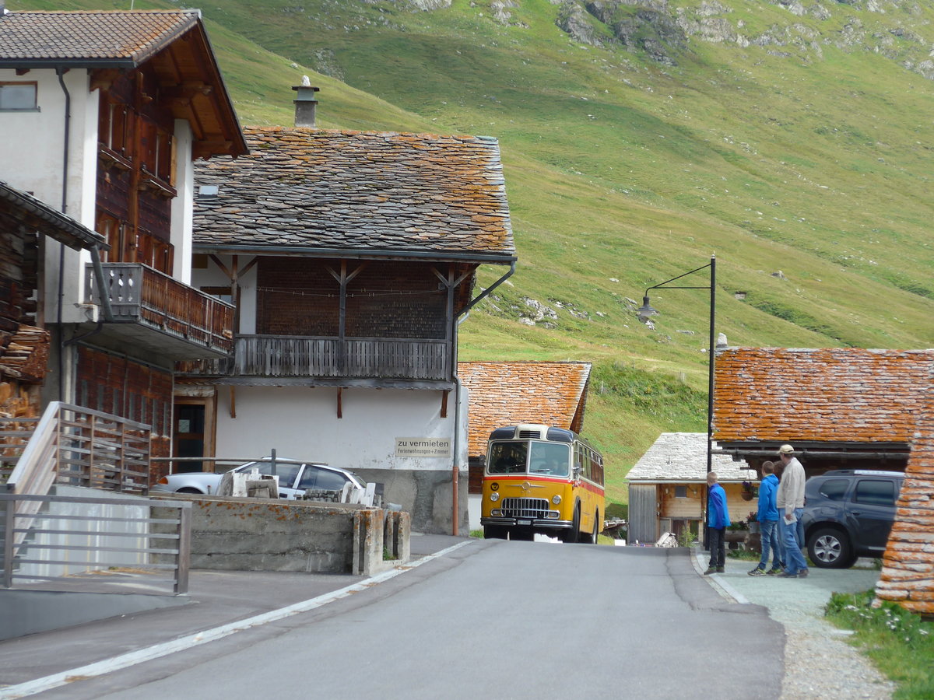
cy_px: 350
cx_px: 467
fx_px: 2617
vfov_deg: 15.2
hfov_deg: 20.2
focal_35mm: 97
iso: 80
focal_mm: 19.2
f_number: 4.7
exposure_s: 1/320
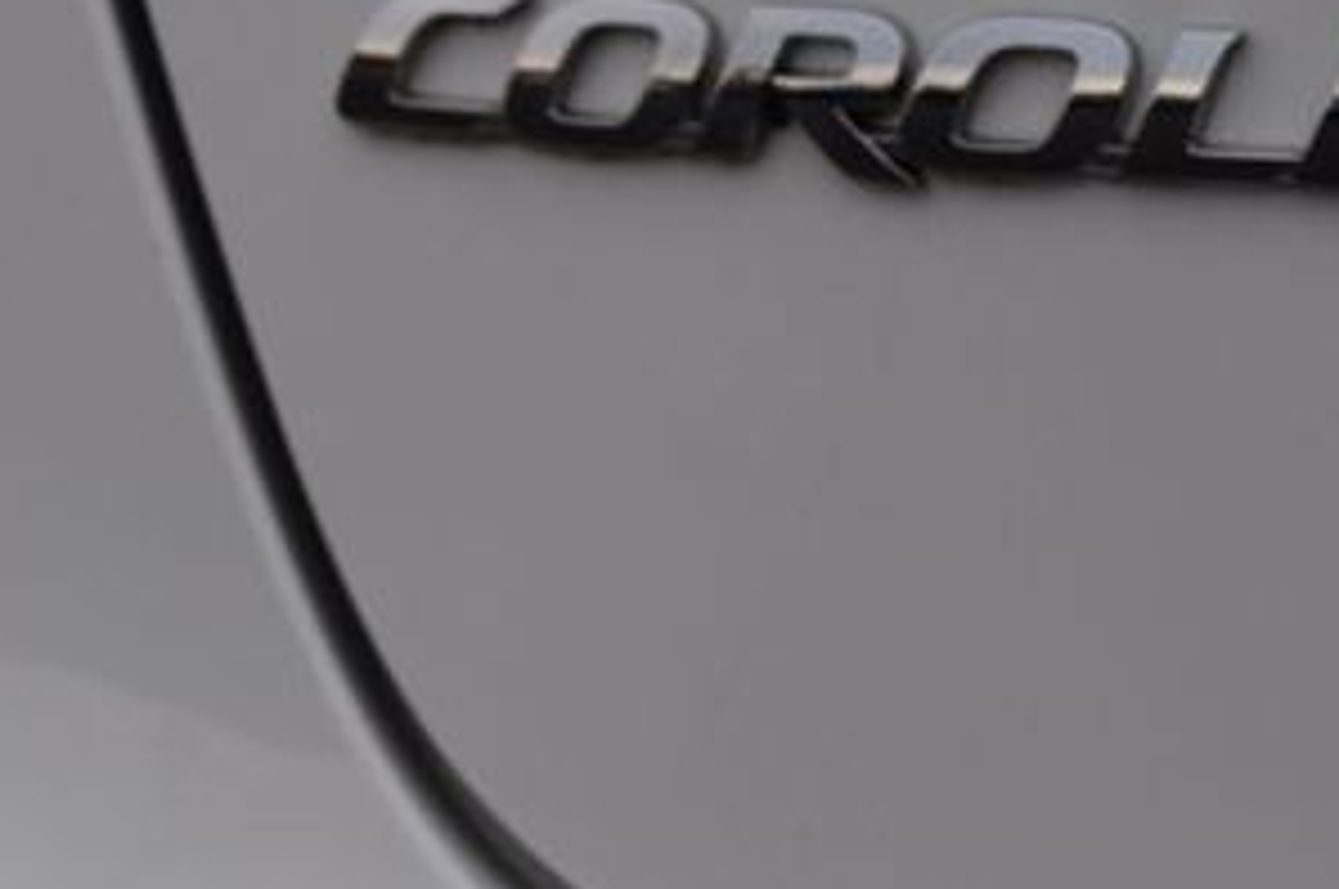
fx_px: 6579
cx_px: 1182
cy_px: 431
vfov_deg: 7.7
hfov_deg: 11.6
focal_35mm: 177
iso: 400
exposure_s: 1/125
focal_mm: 55
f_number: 9
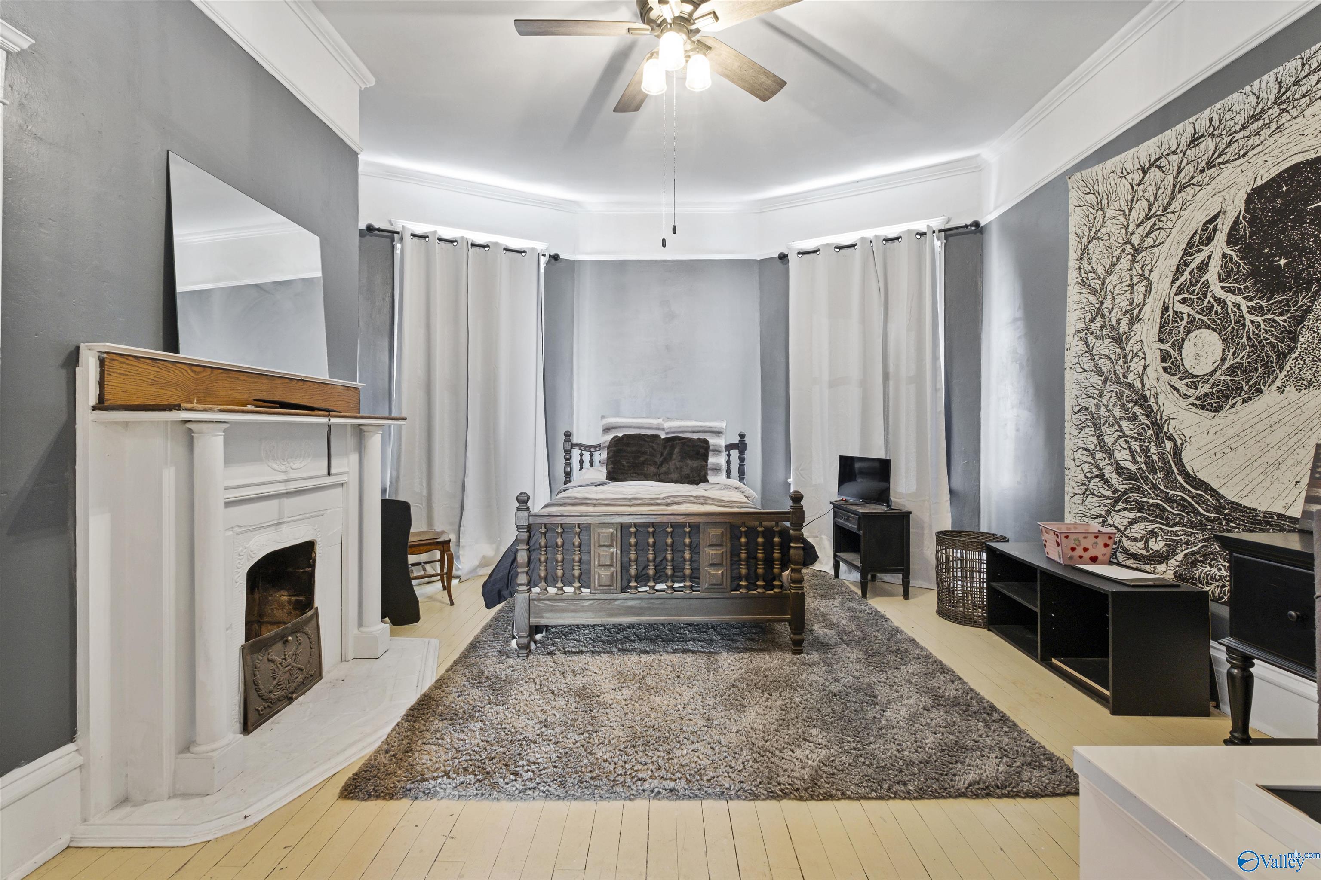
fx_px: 550
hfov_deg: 100.4
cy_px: 440
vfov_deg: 77.3
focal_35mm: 15
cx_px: 660
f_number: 8
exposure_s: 1/2
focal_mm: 10
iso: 1250
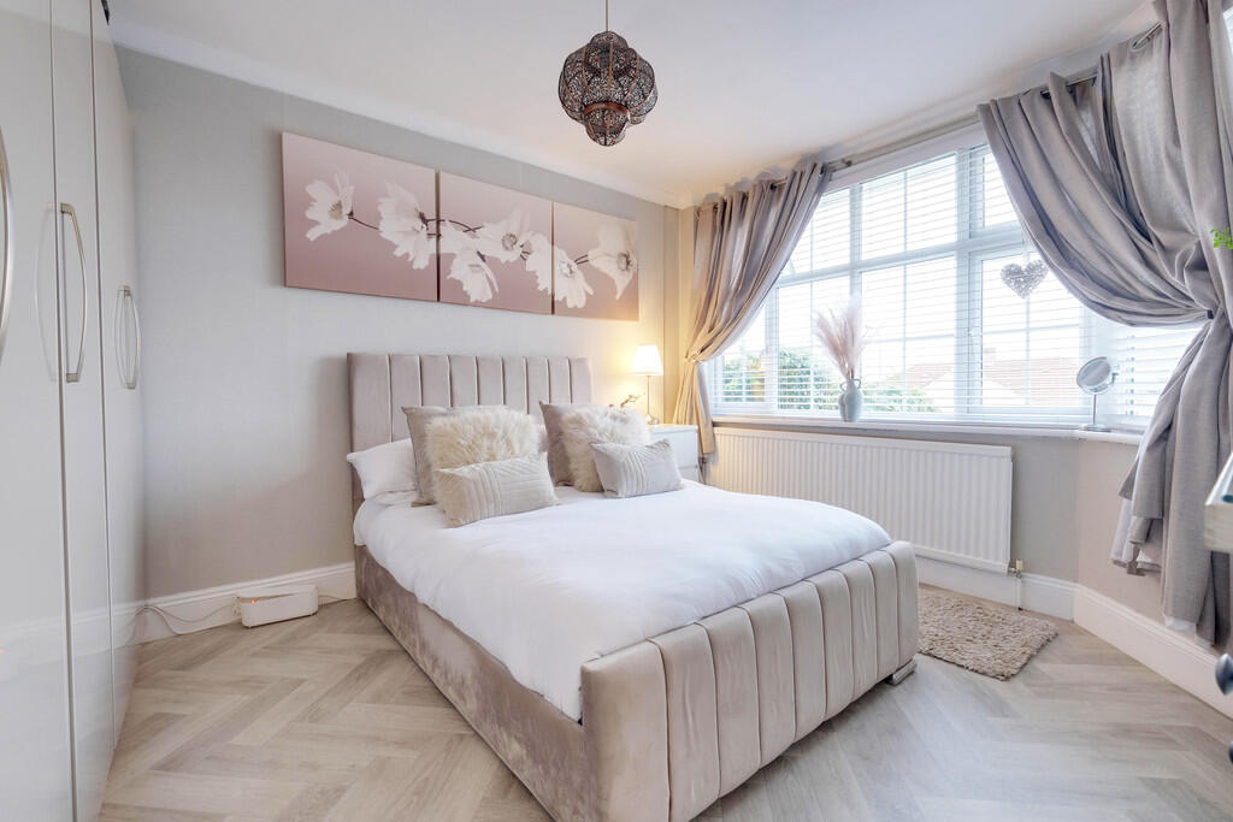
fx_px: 514
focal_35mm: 15
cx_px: 616
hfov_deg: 100.4
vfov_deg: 77.3
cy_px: 411
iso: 400
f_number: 9
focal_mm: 10
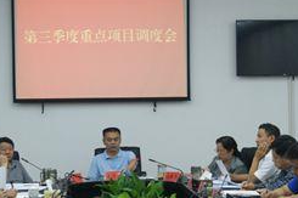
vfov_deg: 13.2
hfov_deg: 19.8
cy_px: 150
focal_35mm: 103
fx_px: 852
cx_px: 133
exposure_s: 1/30
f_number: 4.5
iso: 400
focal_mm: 28
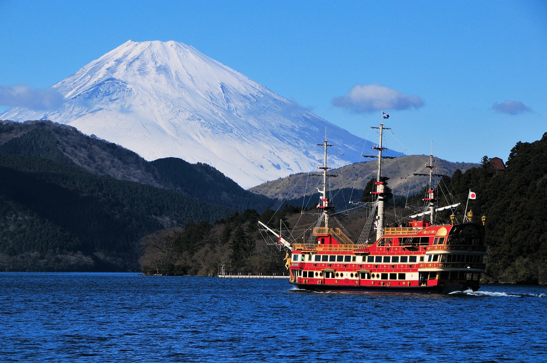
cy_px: 182
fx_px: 2390
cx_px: 274
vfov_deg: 8.7
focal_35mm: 158
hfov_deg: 13.1
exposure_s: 1/320
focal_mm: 105
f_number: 16
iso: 200
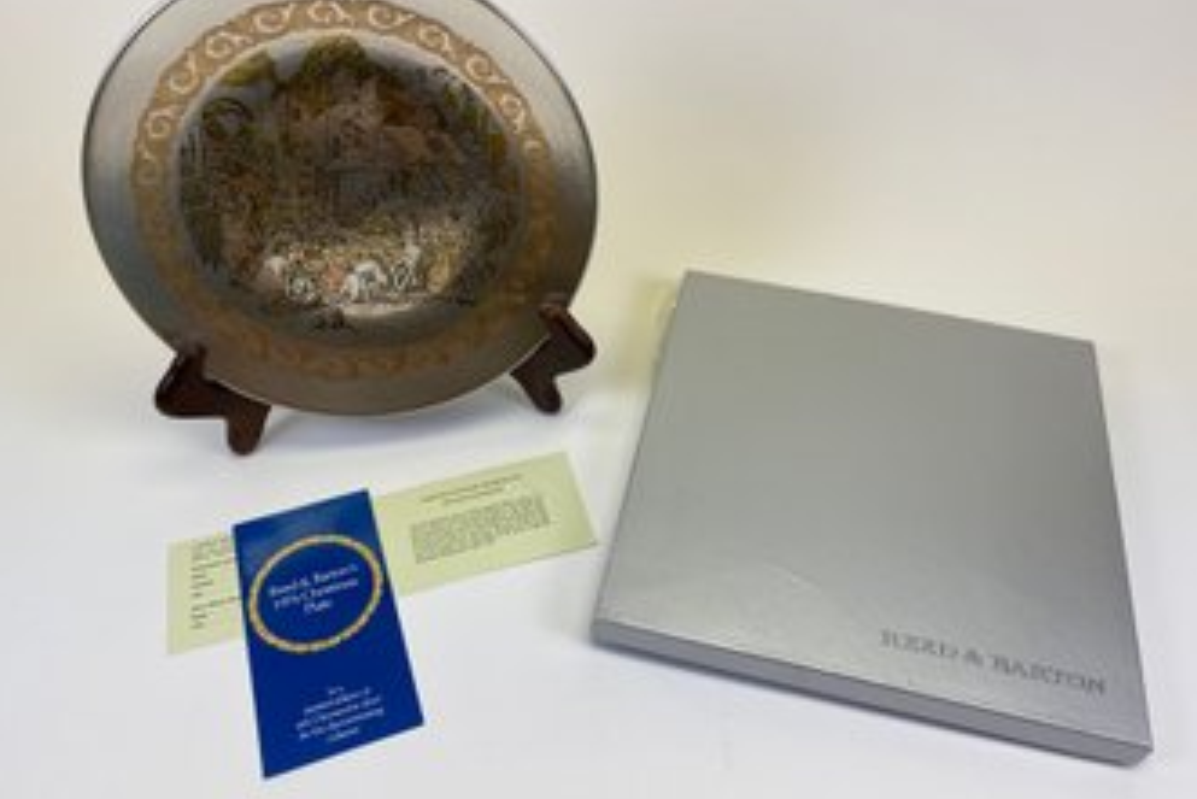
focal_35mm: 28
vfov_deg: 46.4
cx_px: 602
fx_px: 931
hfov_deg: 65.4
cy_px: 367
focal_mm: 4.25
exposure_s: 1/247
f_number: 1.8
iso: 32
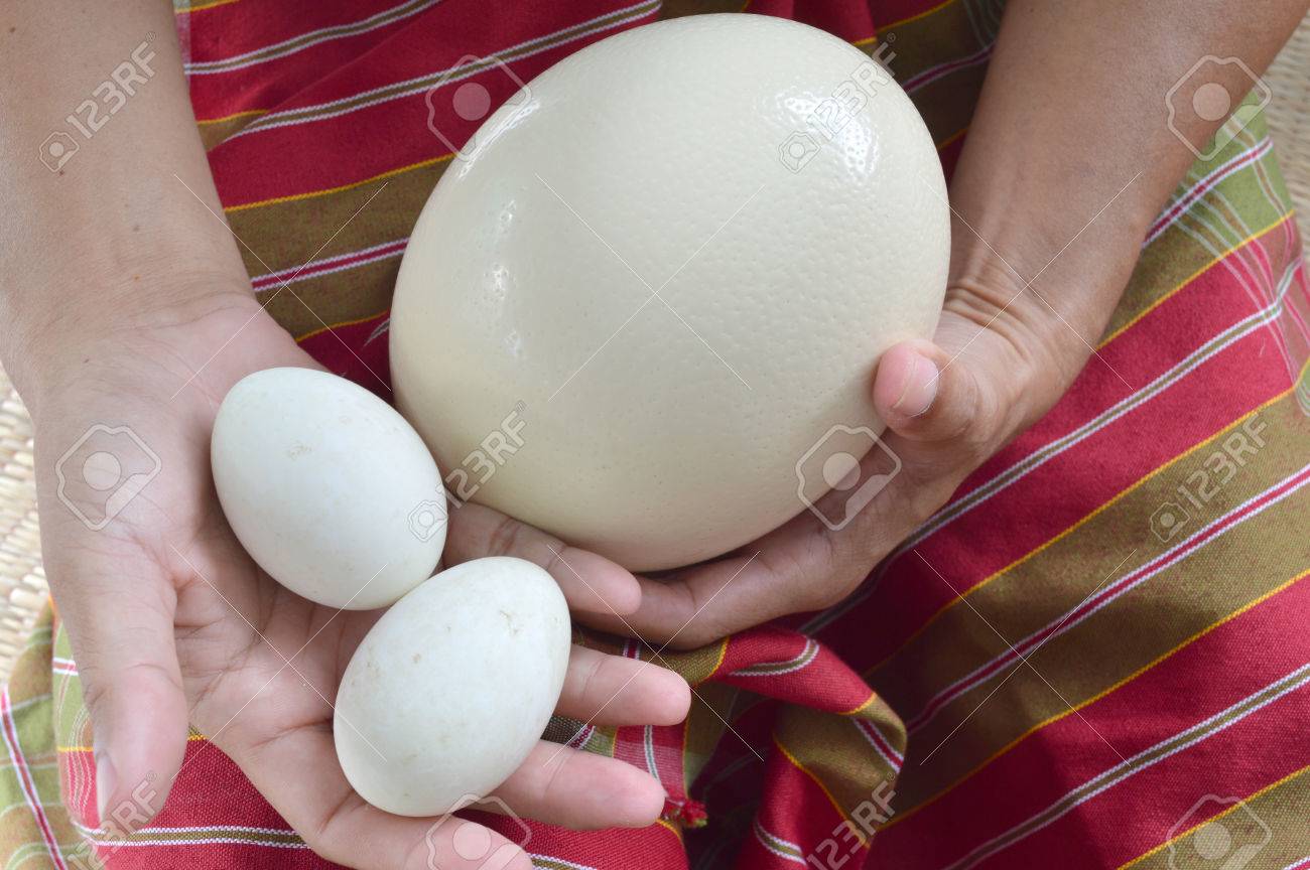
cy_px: 435
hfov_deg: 43.6
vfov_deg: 29.8
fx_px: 1636
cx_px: 655
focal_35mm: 45
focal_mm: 30
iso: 100
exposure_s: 1/3
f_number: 8
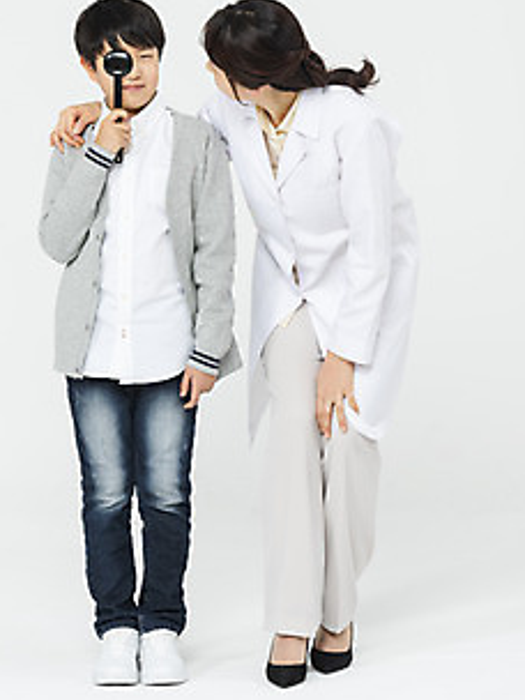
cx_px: 227
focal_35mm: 114
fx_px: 2305
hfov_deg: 13.0
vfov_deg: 17.2
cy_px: 272
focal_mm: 90
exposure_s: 1/125
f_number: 16
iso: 100
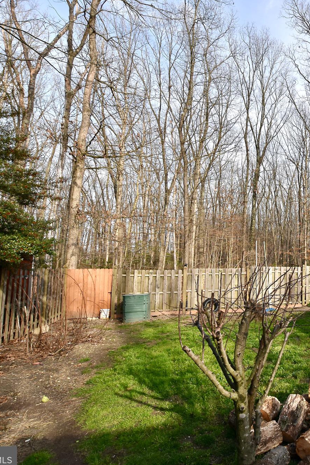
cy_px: 234
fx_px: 297
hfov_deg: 47.6
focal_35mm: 23
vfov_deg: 76.1
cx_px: 296
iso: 200
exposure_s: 1/250
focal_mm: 10
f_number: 8
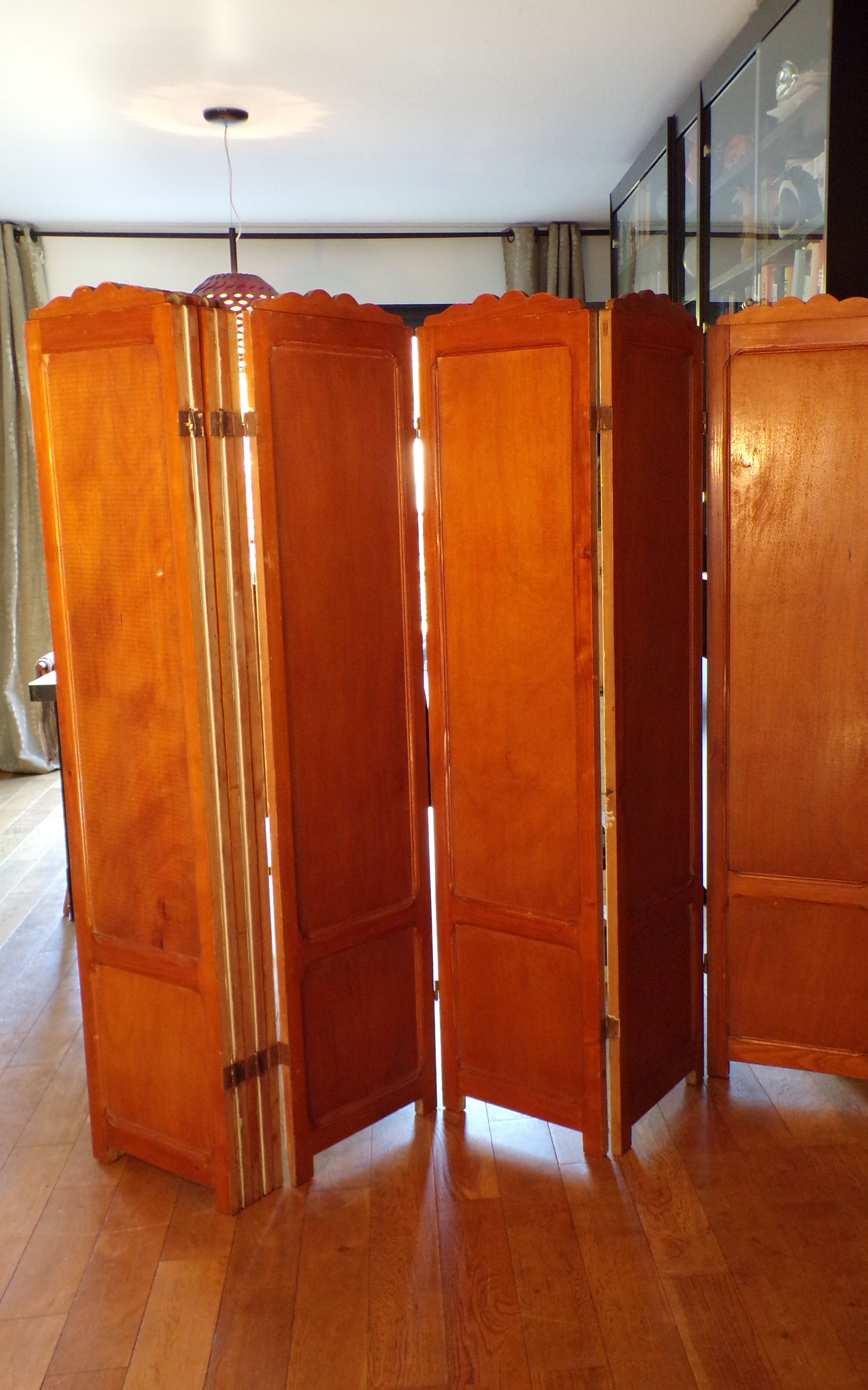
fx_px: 1287
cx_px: 502
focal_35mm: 34
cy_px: 696
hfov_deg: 37.2
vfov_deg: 56.7
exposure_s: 1/20
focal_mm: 5.8
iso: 293
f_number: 3.2
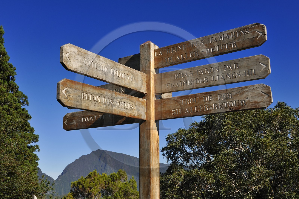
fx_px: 348
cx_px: 150
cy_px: 100
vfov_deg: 31.8
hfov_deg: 46.4
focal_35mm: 42
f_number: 18
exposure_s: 1/160
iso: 200
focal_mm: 42
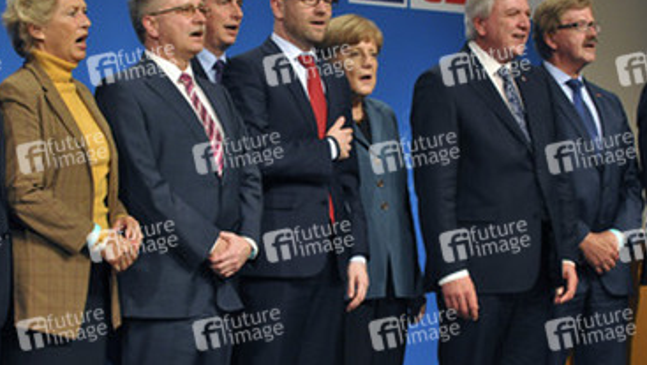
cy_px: 197
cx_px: 262
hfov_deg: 15.9
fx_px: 2318
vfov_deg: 9.0
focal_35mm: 135
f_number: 8
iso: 1250
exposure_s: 1/200
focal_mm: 70
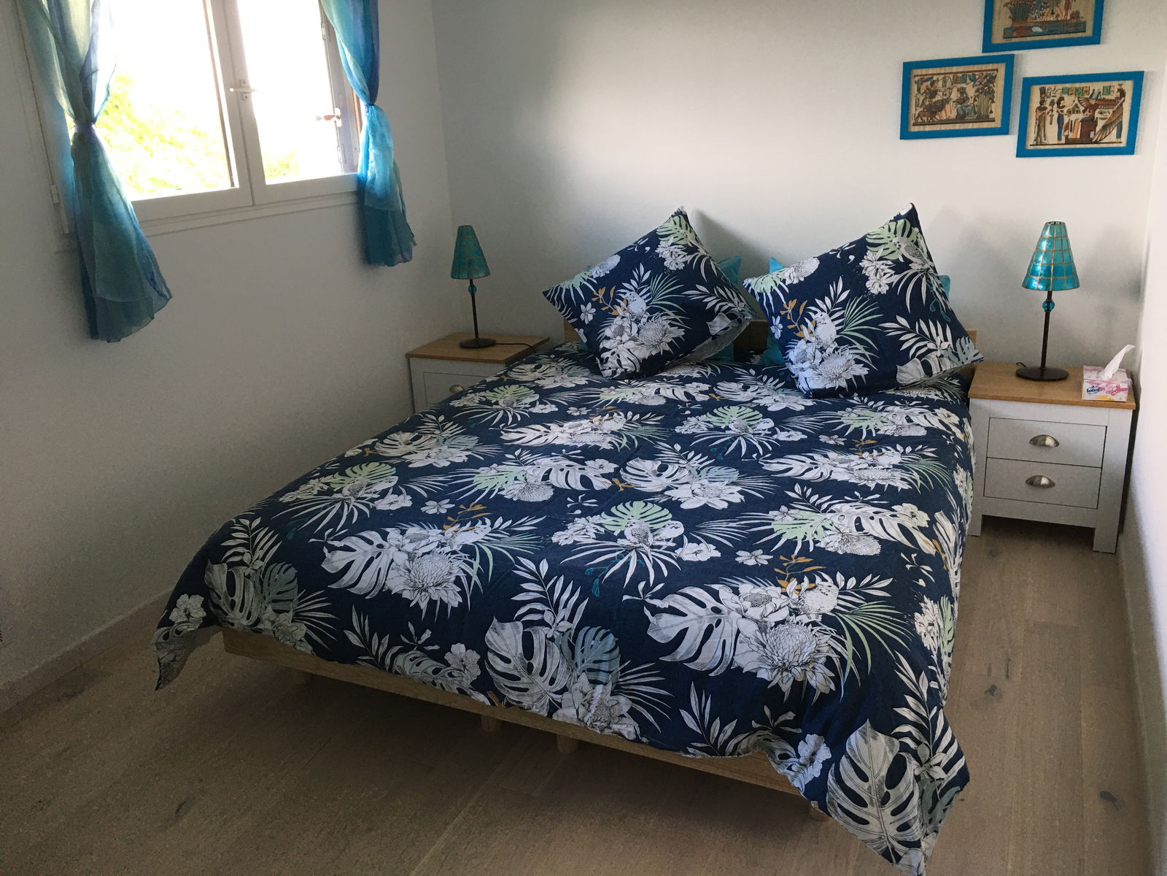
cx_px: 584
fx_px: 978
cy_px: 438
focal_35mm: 29
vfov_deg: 48.2
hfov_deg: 61.7
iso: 50
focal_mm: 4.15
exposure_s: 1/33
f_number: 2.2
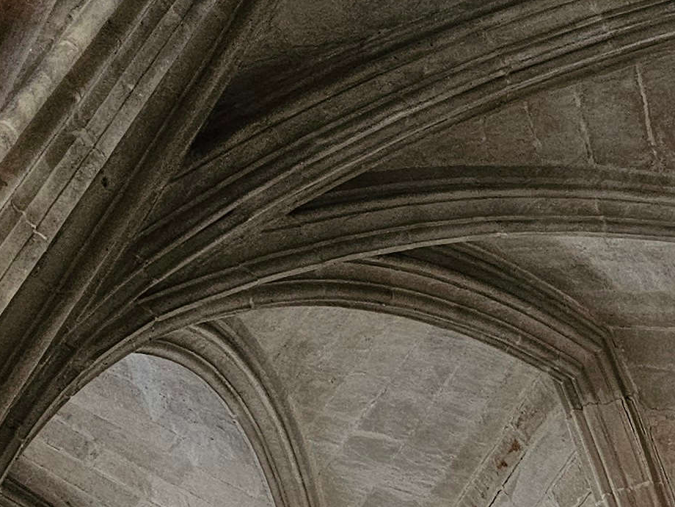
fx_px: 1950
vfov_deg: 13.0
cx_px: 1076
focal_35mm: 100
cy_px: 981
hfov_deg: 17.3
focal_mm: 6.3
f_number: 1.7
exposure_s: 1/60
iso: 500
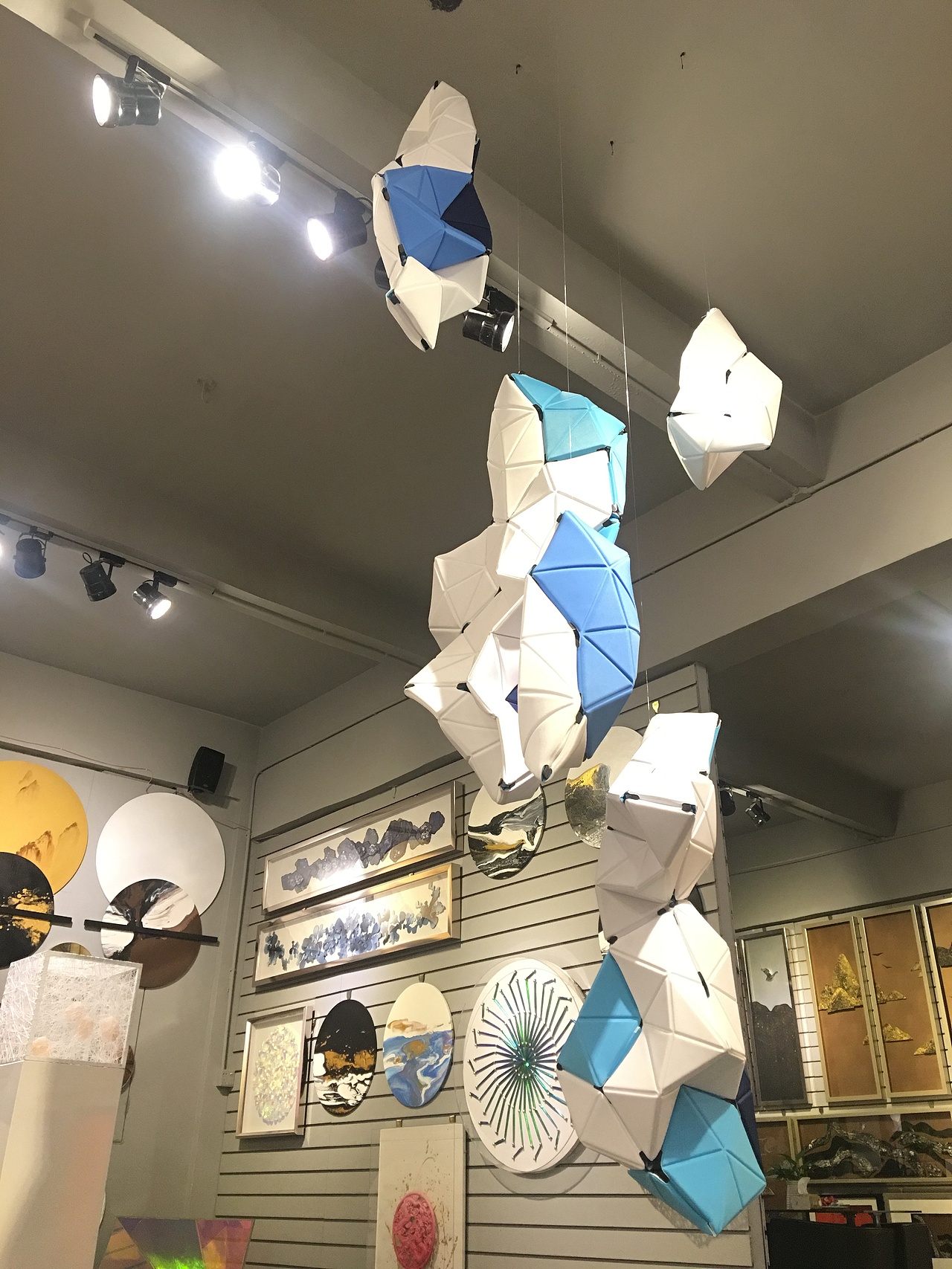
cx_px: 476
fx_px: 1064
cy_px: 634
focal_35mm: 29
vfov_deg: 61.7
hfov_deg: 48.2
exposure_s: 1/17
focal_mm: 4.15
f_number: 2.2
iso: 100
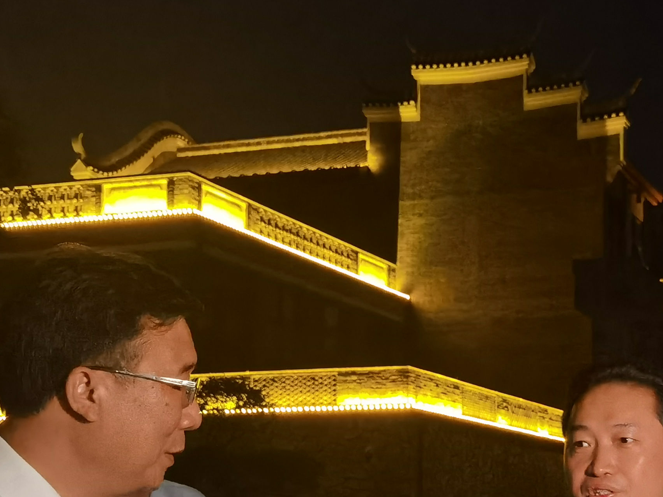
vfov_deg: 21.8
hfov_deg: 28.6
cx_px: 605
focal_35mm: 65
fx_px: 1245
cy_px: 501
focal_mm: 6.71
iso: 1250
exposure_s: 1/100
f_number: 1.9
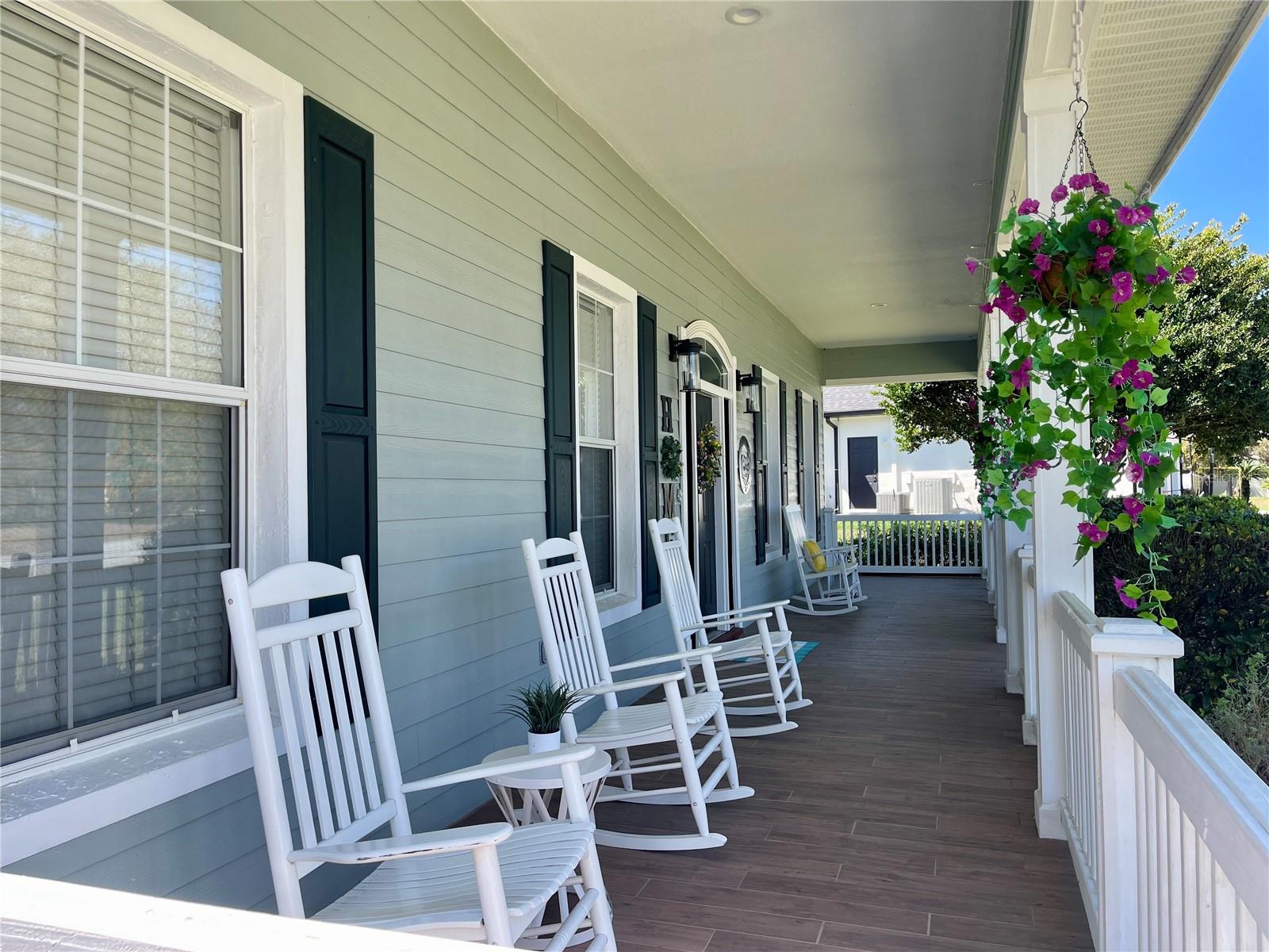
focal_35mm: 25
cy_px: 476
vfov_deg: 54.9
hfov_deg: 69.4
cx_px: 634
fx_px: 916
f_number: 1.6
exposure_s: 1/696
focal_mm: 5.1
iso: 32
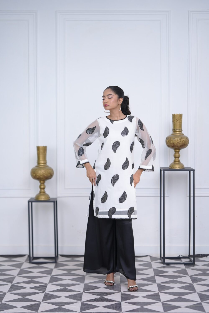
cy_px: 156
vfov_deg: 23.9
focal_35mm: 85
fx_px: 740
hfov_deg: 16.1
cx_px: 104
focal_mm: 85
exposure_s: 1/200
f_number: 2
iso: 160
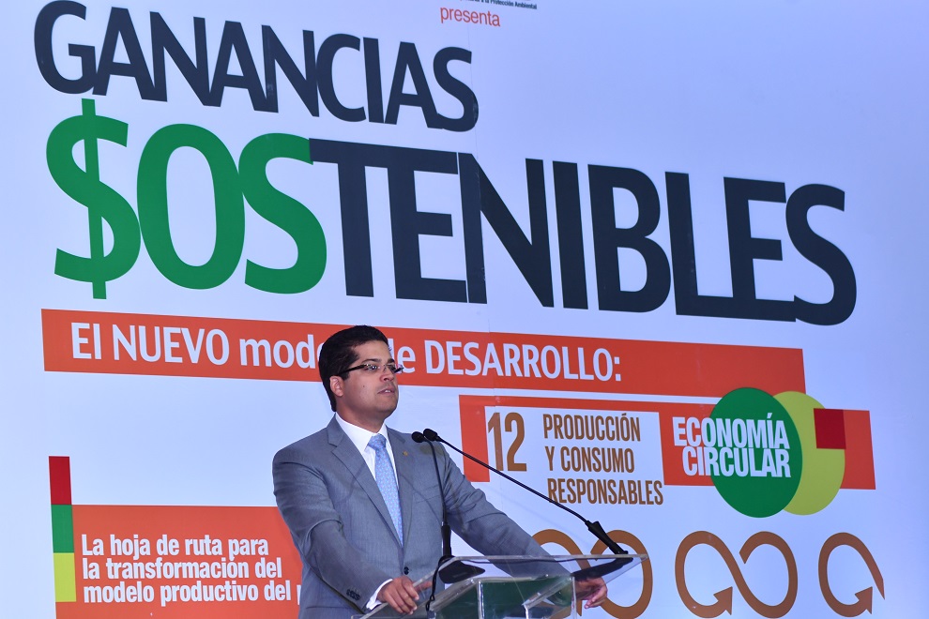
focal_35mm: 147
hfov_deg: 14.0
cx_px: 464
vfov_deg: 9.3
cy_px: 310
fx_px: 3793
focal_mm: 98
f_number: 5.6
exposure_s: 1/125
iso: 800
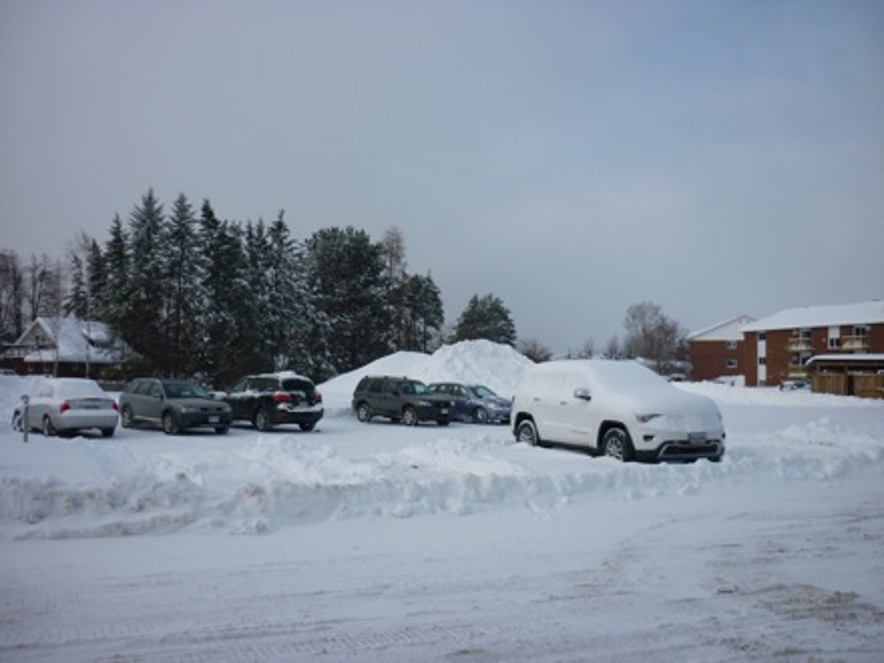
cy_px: 332
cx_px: 442
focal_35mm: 33
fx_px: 843
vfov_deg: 42.9
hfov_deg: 55.4
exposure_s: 1/200
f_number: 8
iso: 80
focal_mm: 5.5
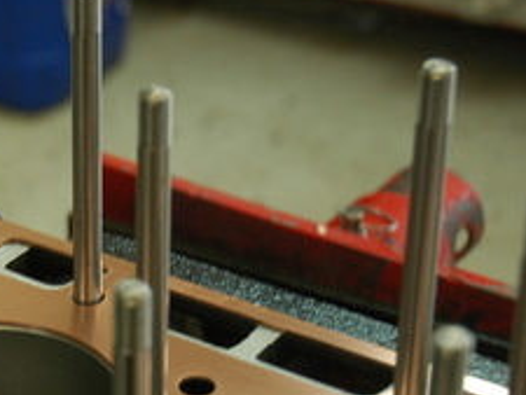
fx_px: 2041
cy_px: 303
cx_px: -157
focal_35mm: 134
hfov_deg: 14.1
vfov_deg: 11.0
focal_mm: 35
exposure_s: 1/30
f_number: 4.5
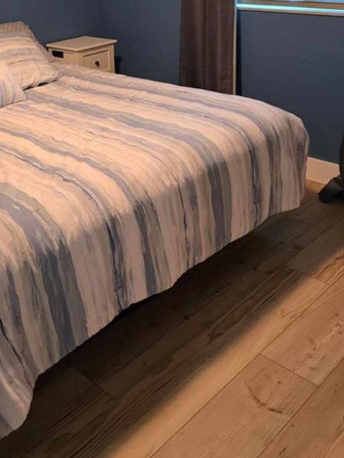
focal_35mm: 42
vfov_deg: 43.4
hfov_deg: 34.0
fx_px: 556
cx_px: 114
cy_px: 117
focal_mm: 6.3
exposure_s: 1/120
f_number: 1.7
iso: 800
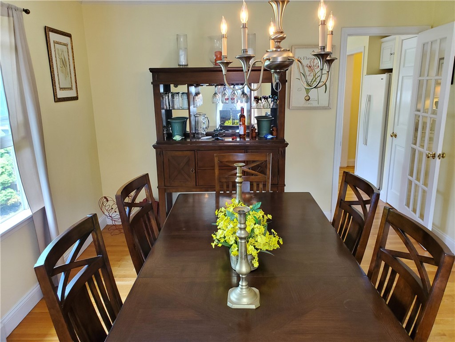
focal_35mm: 26
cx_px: 228
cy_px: 171
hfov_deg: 67.3
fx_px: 342
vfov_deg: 53.1
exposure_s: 1/40
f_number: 2.4
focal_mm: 4.3
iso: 320
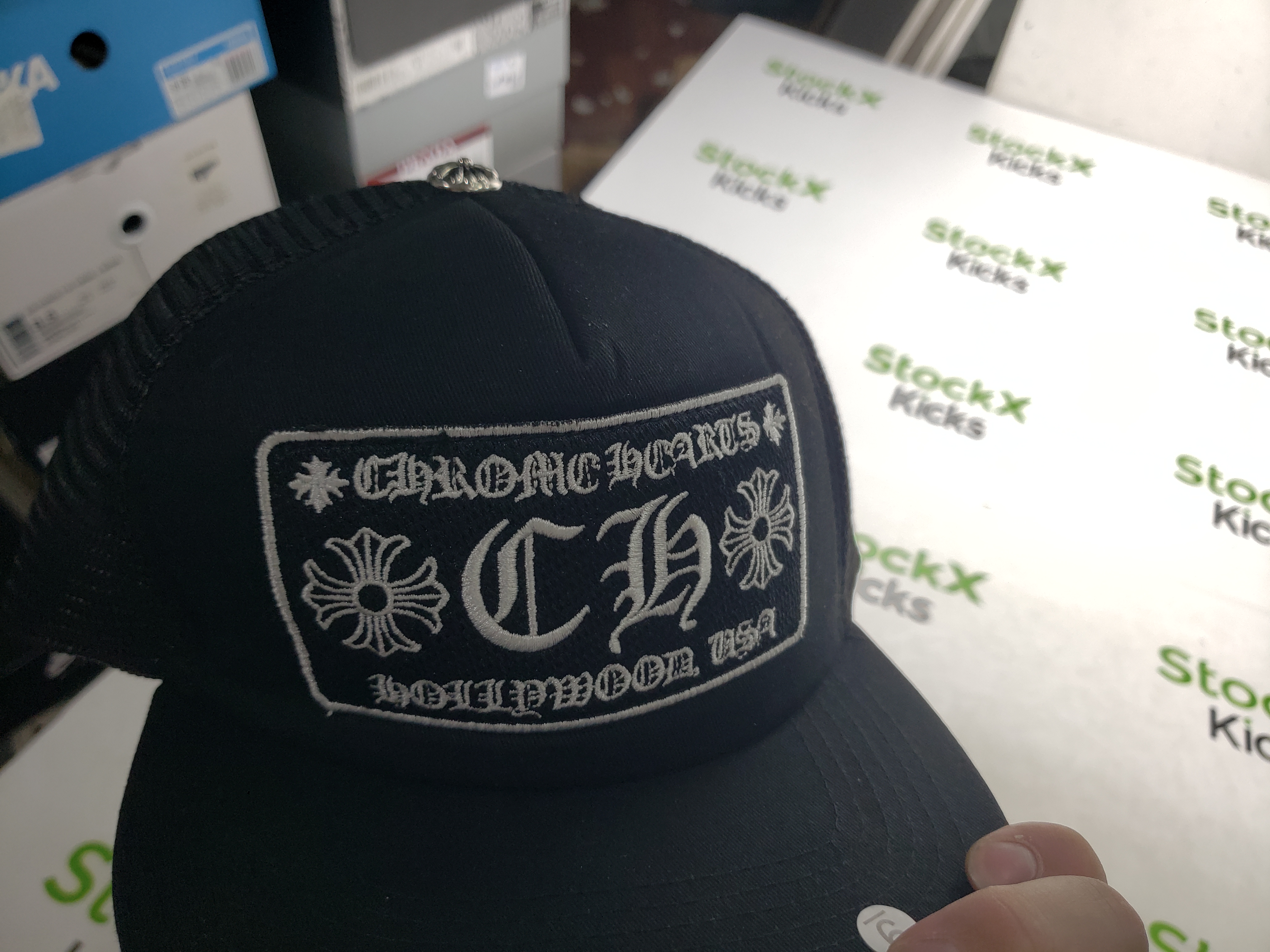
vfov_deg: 53.1
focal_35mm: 26
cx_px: 635
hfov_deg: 67.3
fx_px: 954
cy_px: 476
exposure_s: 1/240
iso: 50
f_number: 1.5
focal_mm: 4.3
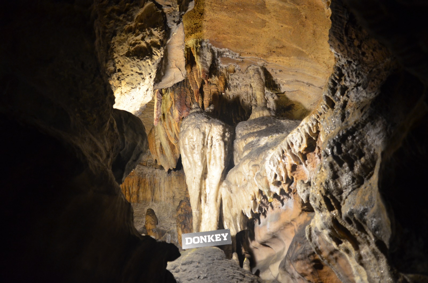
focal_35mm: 36
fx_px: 427
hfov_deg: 53.2
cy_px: 142
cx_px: 214
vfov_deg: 36.7
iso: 1600
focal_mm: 24
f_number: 3.5
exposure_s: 1/30
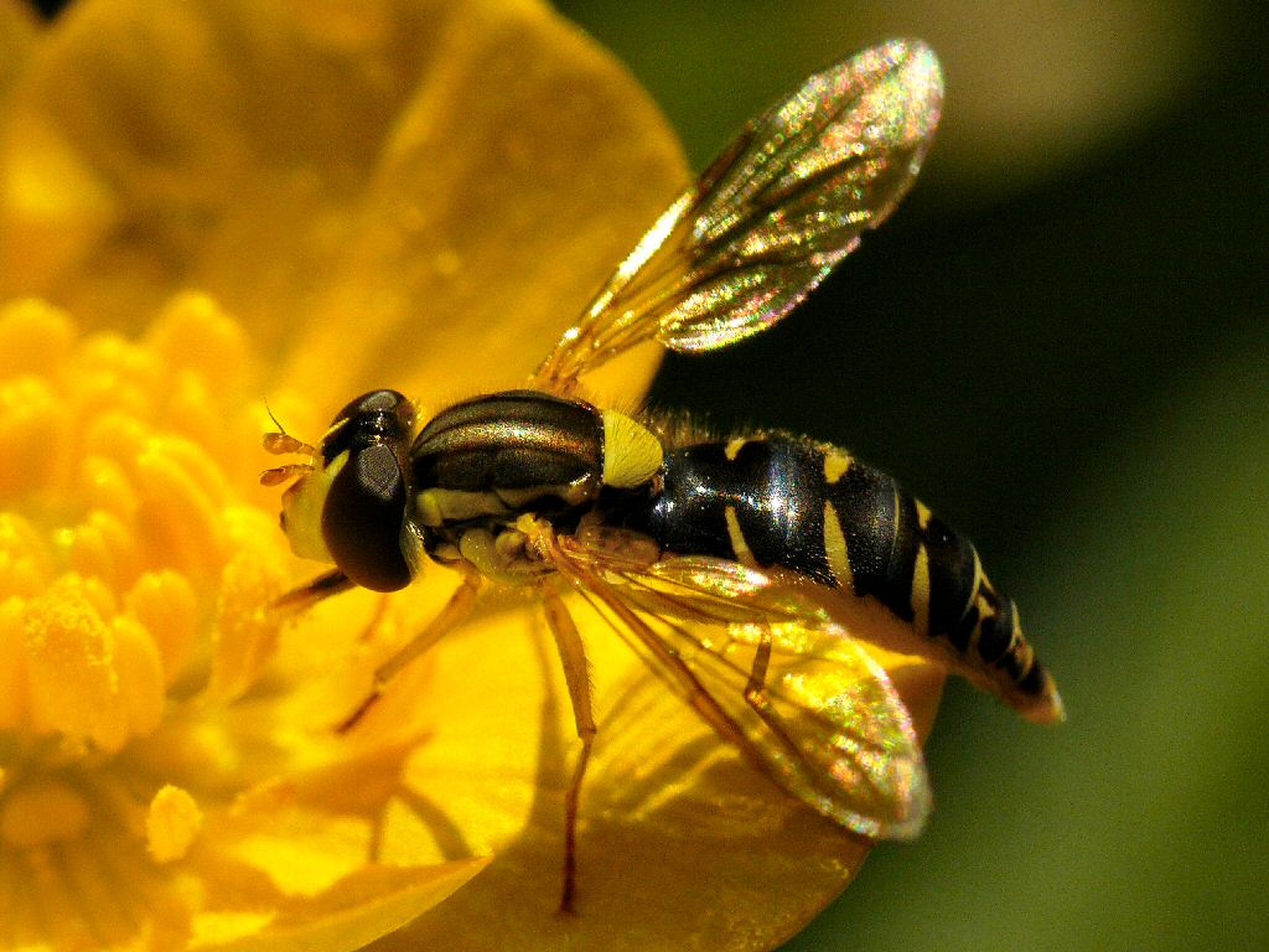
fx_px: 9385
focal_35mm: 256
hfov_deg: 7.7
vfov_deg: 5.8
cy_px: 476
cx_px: 634
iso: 100
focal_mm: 42.6
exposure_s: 1/400
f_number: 7.1
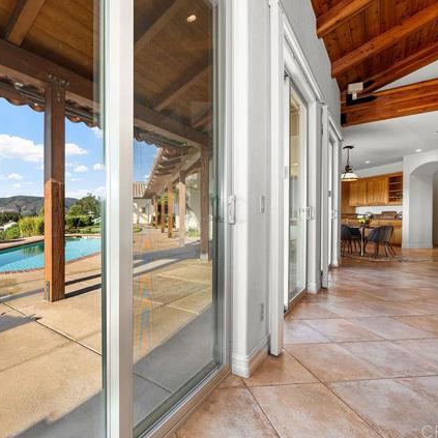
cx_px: 153
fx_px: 258
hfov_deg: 78.6
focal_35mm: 18
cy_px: 220
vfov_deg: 80.7
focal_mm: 14
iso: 100
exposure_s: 1/20
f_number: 7.1
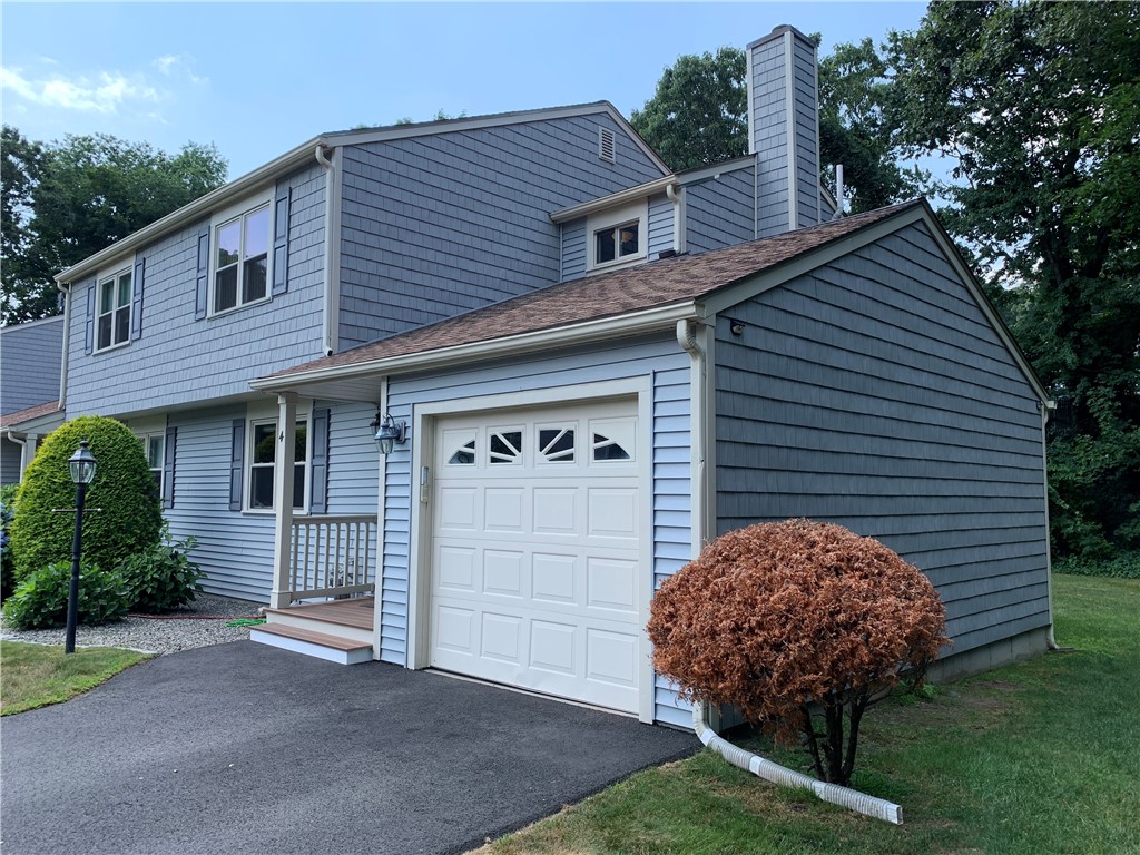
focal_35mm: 26
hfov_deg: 67.3
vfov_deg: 53.1
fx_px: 856
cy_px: 428
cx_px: 570
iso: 25
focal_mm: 4.25
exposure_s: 1/534
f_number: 1.8
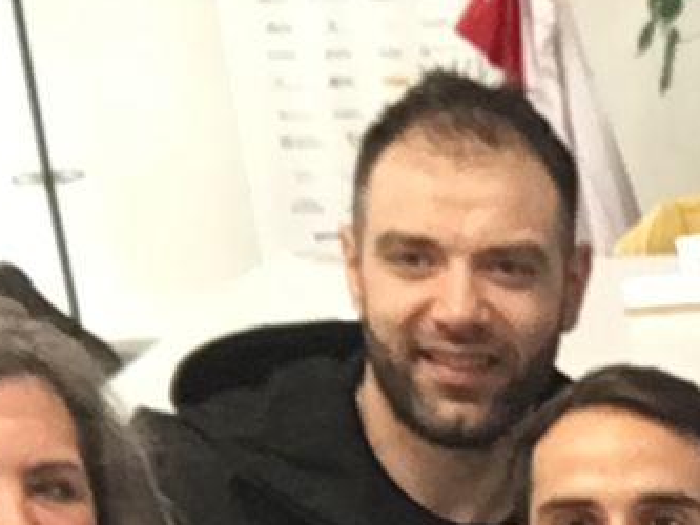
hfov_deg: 15.1
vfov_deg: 11.9
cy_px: 781
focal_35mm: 119
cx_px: 1112
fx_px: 2407
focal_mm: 2.65
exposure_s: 1/33
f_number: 2.2
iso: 80
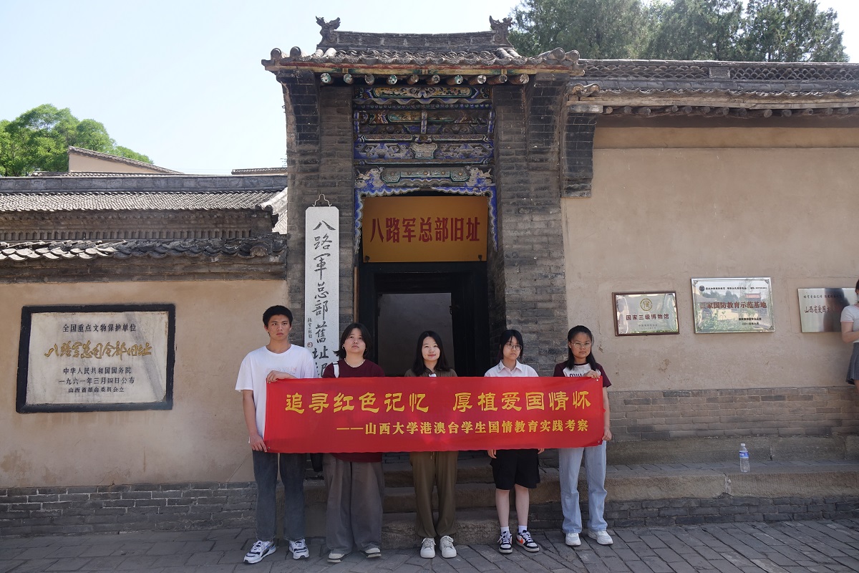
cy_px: 286
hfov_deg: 73.7
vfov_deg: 53.1
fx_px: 573
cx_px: 430
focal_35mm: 24
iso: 100
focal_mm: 8.83
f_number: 4
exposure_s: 1/250
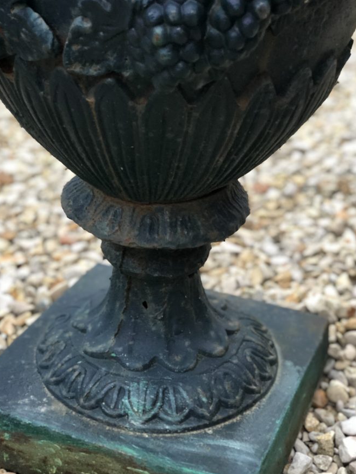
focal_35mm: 61
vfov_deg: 31.6
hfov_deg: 24.0
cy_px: 276
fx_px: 836
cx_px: 158
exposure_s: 1/24
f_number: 2.4
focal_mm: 6
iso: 160
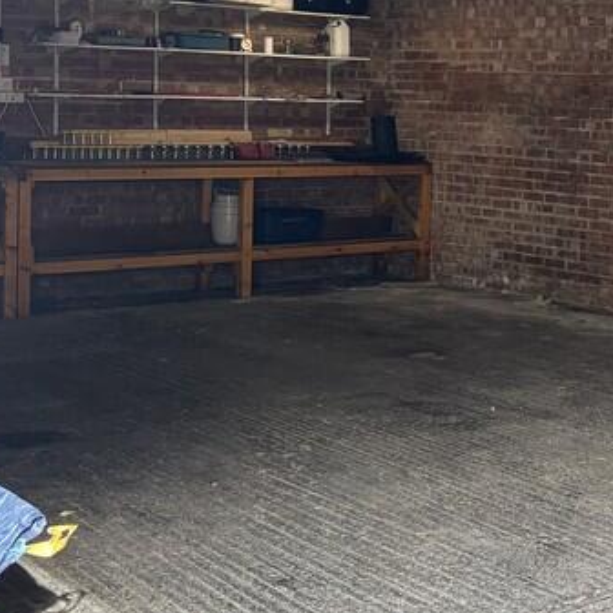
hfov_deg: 23.4
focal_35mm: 70
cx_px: 648
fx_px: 1402
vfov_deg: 24.4
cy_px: 144
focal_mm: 5.96
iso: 125
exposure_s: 1/105
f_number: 1.6
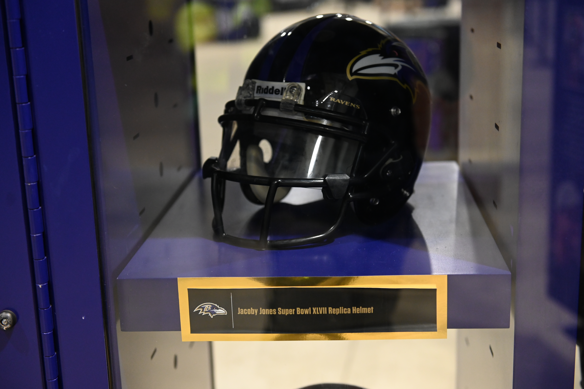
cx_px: 292
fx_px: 892
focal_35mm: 55
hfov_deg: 36.3
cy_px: 194
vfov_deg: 24.6
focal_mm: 55
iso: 3200
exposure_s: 1/200
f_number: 4
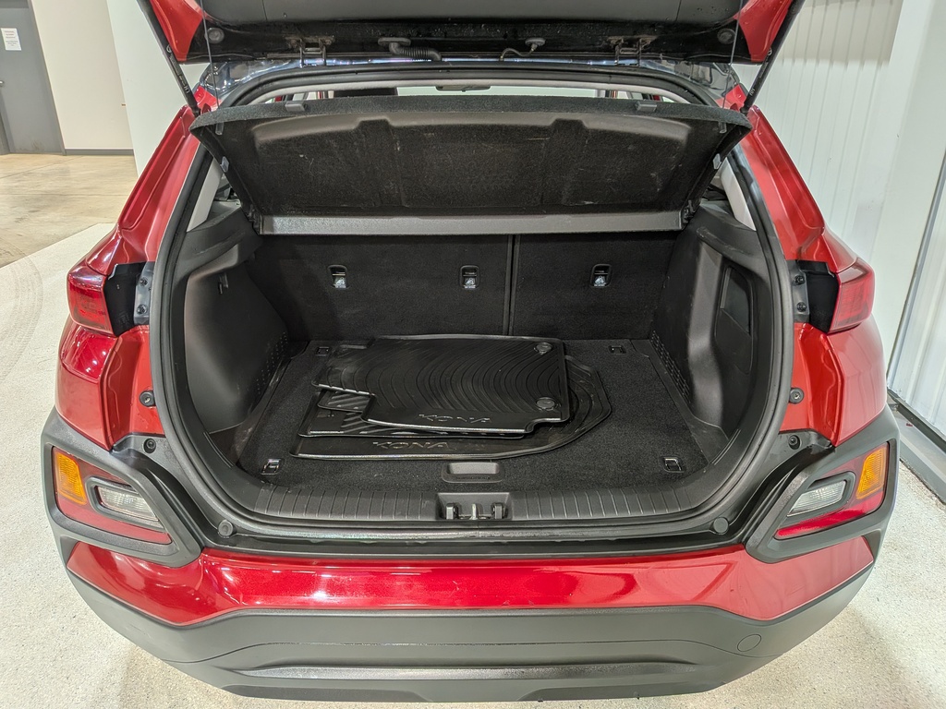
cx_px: 473
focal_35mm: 24
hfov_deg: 71.6
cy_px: 354
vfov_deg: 56.8
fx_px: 656
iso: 28
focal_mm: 4.53
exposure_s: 1/160
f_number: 1.7
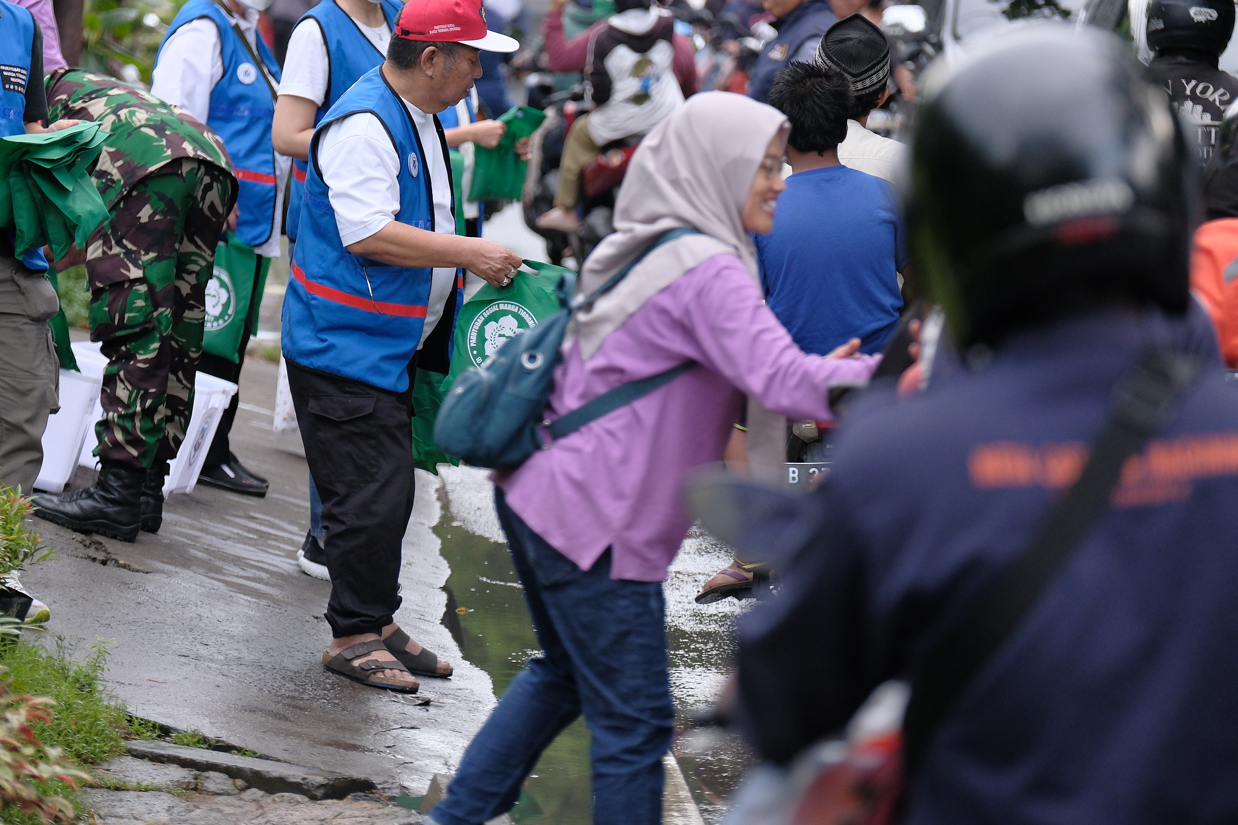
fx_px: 6877
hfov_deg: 10.3
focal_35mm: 200
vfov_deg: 6.9
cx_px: 517
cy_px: 373
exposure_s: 1/680
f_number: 2.8
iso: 1250
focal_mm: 110.6
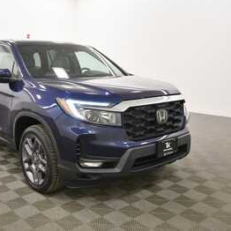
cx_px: 71
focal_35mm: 39
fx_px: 294
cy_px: 114
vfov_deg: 42.8
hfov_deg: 42.1
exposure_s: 1/125
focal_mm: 20
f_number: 5.6
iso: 1250
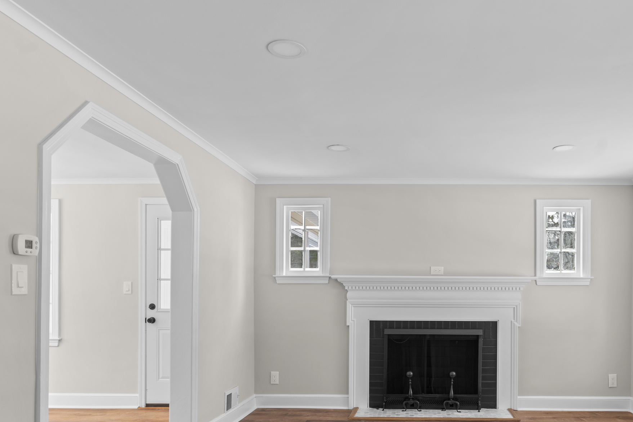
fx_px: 492
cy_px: 297
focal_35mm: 28
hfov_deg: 64.3
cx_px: 404
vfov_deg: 45.3
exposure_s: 1/2
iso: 200
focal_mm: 16
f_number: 9
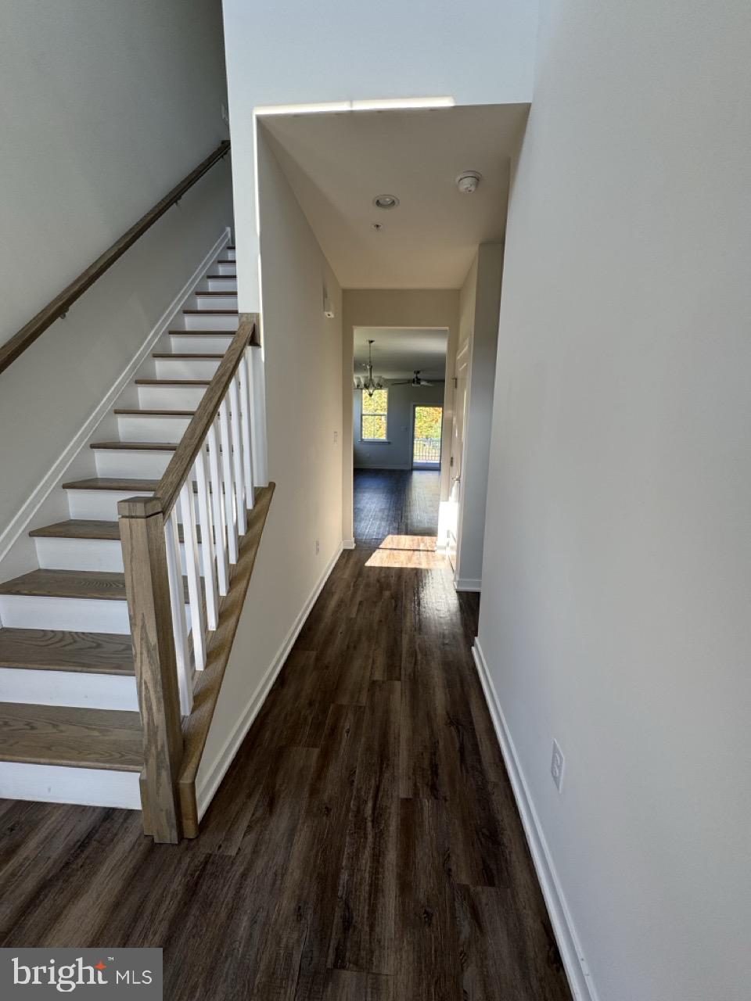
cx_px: 376
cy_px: 500
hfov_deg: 85.7
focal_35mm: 14
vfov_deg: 102.1
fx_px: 405
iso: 50
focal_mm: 2.22
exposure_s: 1/99
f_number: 2.2
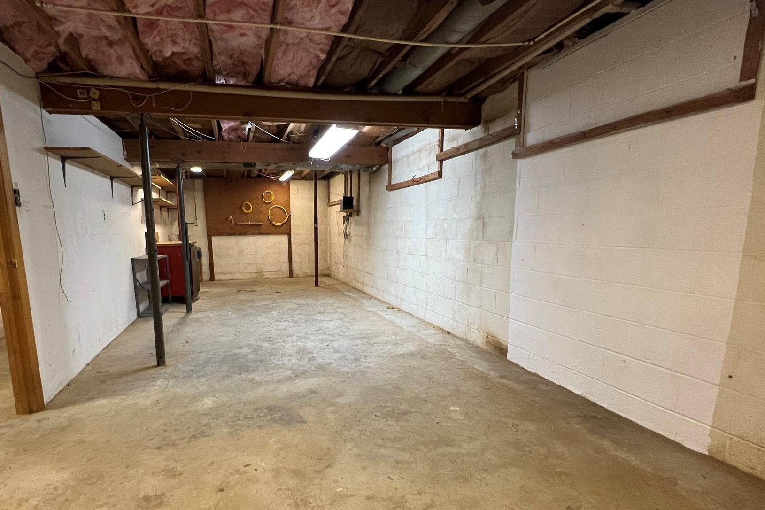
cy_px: 293
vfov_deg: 70.1
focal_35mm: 17
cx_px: 318
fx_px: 361
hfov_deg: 92.4
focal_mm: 1.57
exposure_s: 1/60
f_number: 1.8
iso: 320
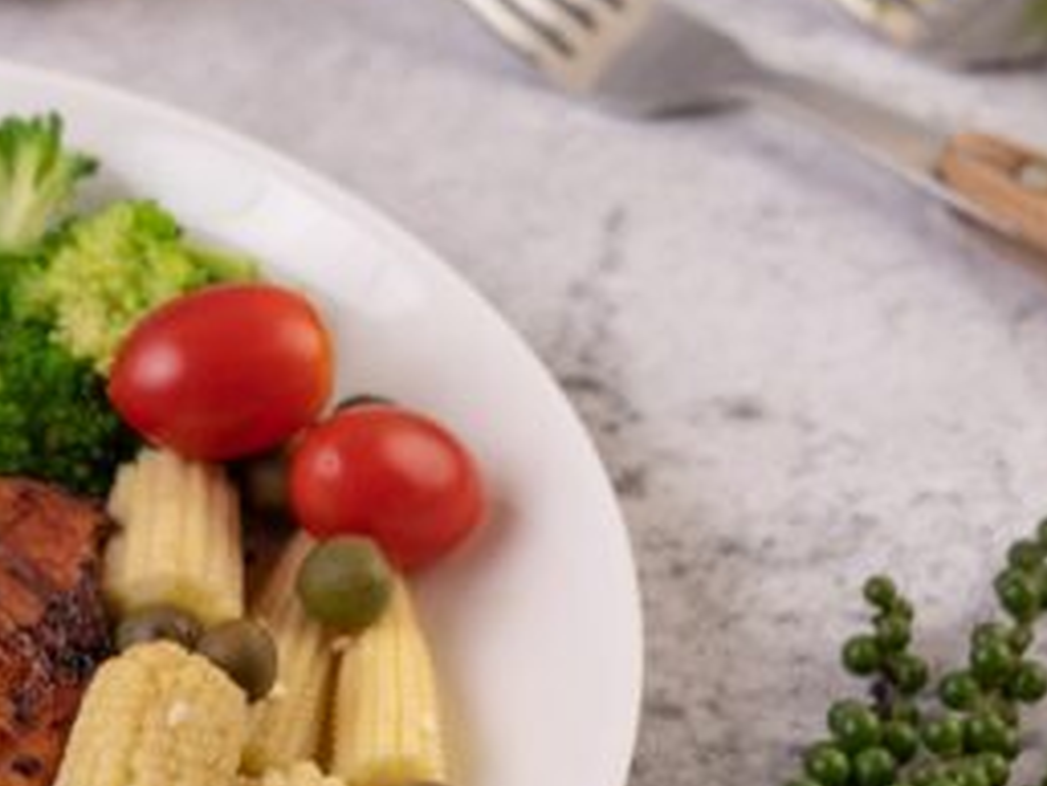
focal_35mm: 172
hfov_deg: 11.4
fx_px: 5205
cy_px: 458
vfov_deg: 8.6
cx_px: 175
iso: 100
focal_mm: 60
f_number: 5.6
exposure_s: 1/125
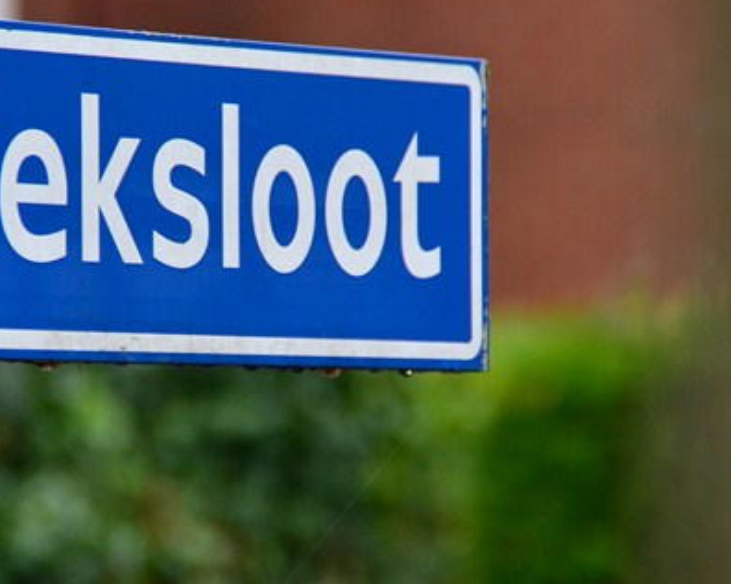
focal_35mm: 427
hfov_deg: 4.5
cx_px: 203
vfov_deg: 3.6
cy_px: 290
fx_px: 9229
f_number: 6.3
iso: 1600
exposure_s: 1/250
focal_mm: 200
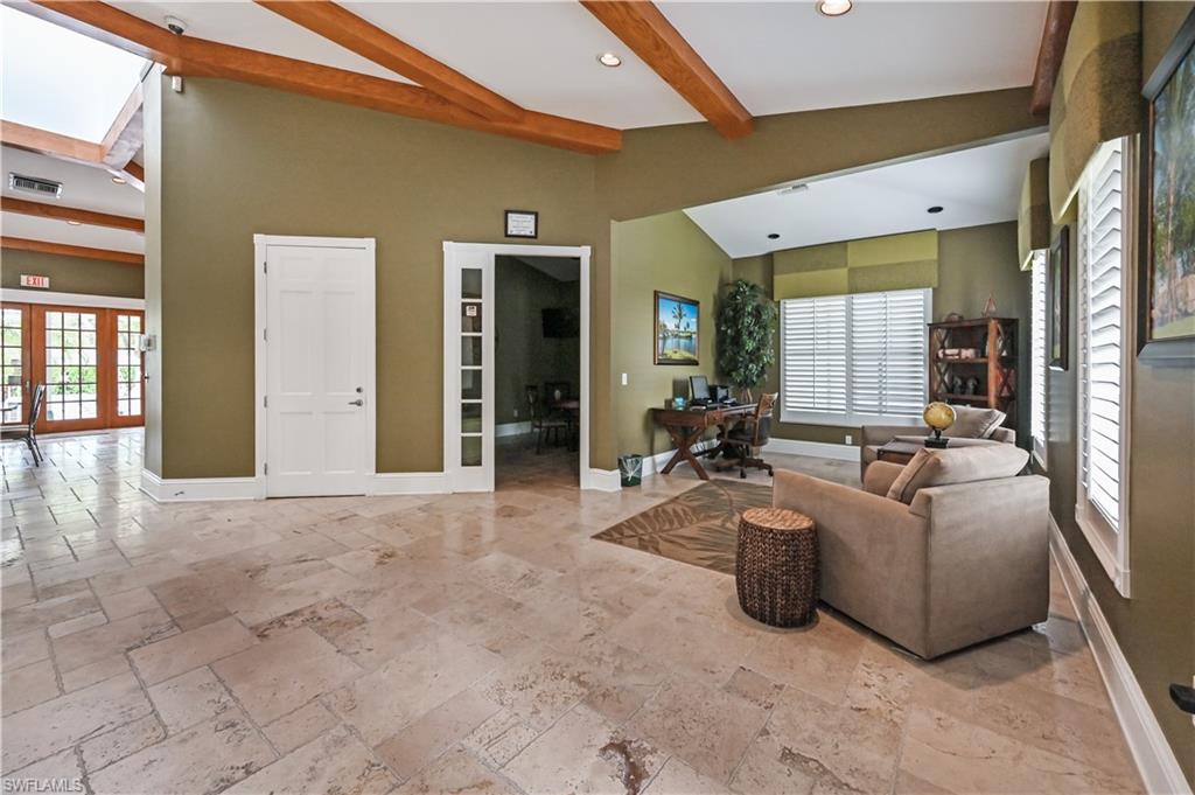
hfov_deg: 104.3
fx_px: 464
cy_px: 398
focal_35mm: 14
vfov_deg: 81.1
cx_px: 598
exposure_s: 1/30
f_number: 7.1
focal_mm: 14
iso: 400
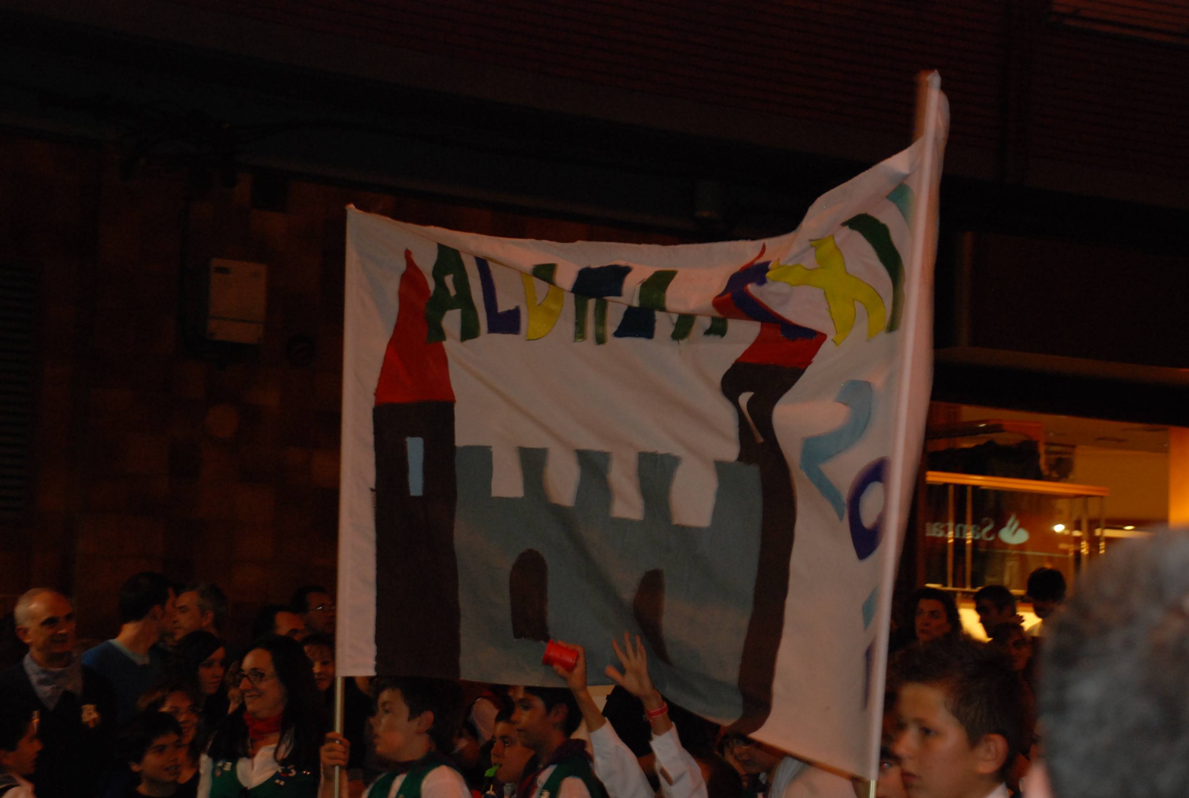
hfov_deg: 28.0
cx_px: 594
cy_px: 399
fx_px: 2383
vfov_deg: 19.0
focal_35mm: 72
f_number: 4.8
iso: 800
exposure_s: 1/40
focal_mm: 48
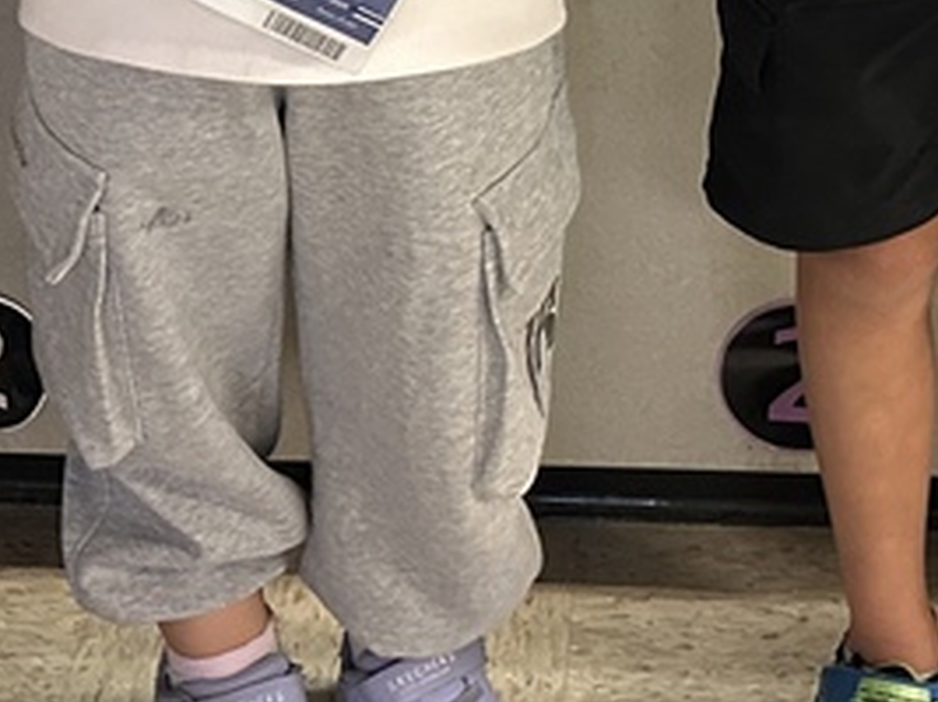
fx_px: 2492
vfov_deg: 14.2
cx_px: 601
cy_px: -558
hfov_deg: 21.3
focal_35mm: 92
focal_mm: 6.86
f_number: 1.78
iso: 500
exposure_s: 1/60
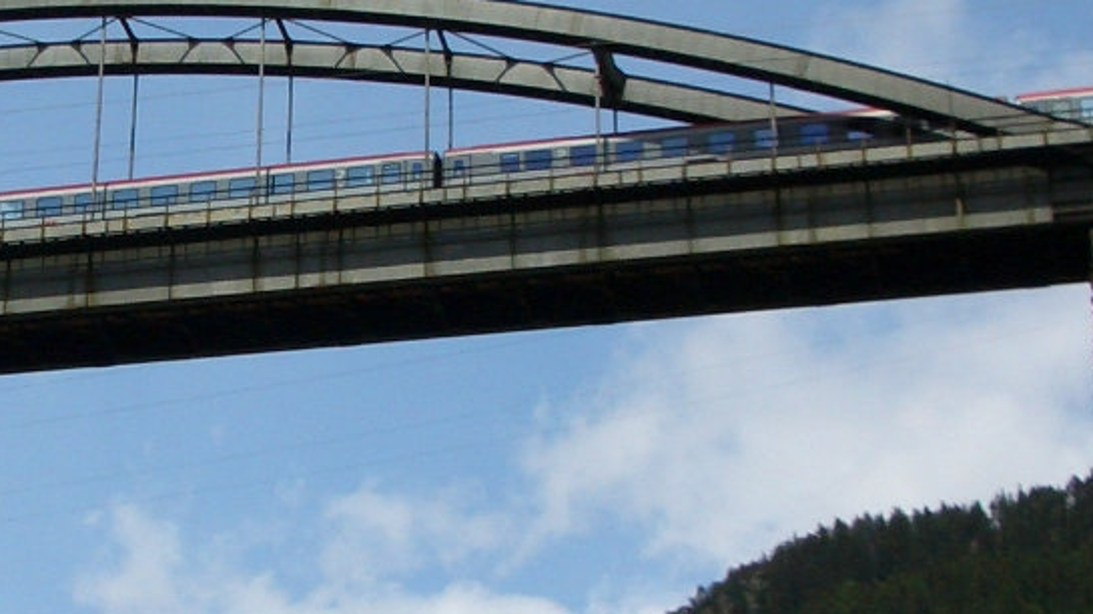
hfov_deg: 18.9
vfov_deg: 10.8
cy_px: 273
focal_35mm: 112
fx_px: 3245
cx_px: 152
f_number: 4.3
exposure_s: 1/1000
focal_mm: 5.8
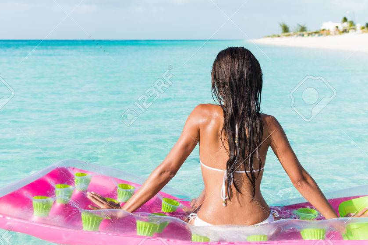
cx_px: 229
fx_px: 491
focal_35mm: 48
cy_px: 81
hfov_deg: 40.8
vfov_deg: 27.9
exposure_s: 1/1250
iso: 100
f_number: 3.5
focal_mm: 31
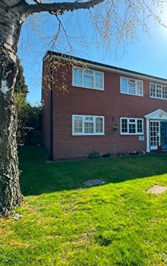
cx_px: 115
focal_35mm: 20
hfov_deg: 58.1
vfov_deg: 85.0
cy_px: 132
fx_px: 145
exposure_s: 1/467
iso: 40
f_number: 2.2
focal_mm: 2.22
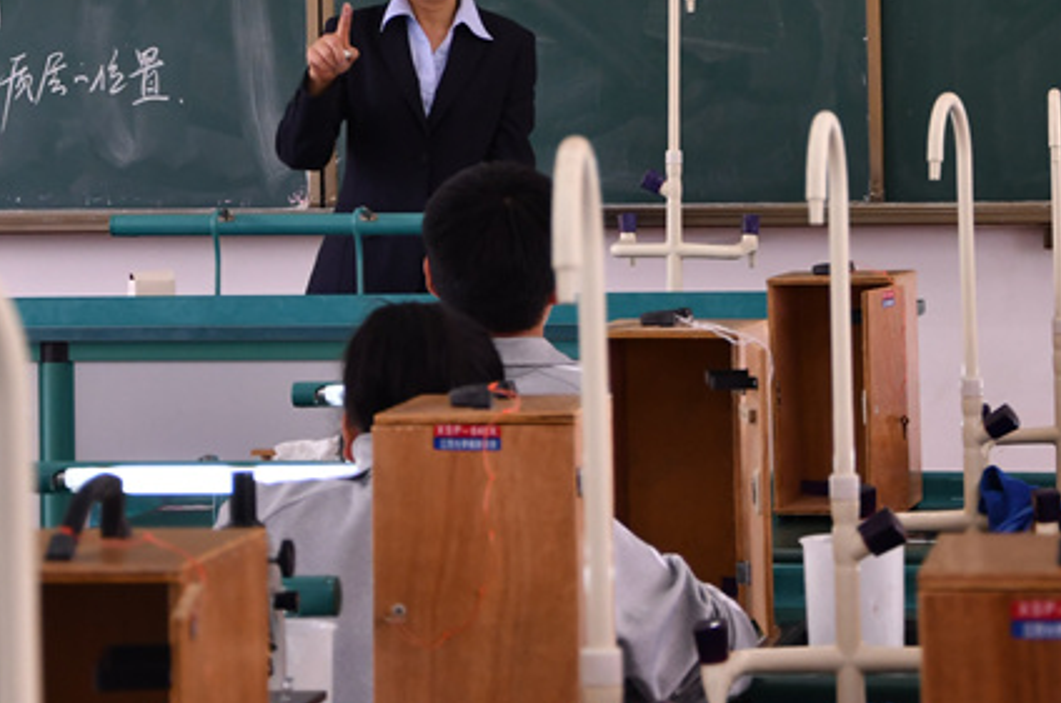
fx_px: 3501
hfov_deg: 17.2
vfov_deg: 11.4
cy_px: 201
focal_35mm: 119
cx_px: 398
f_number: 4.8
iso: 640
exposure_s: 1/160
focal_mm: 48
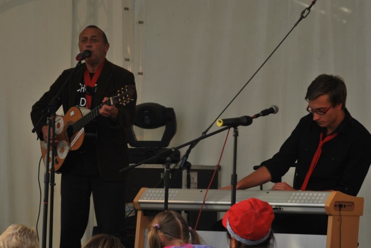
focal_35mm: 188
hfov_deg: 11.0
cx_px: 186
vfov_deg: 7.3
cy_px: 124
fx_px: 1934
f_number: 14
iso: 200
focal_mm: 125
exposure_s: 1/60
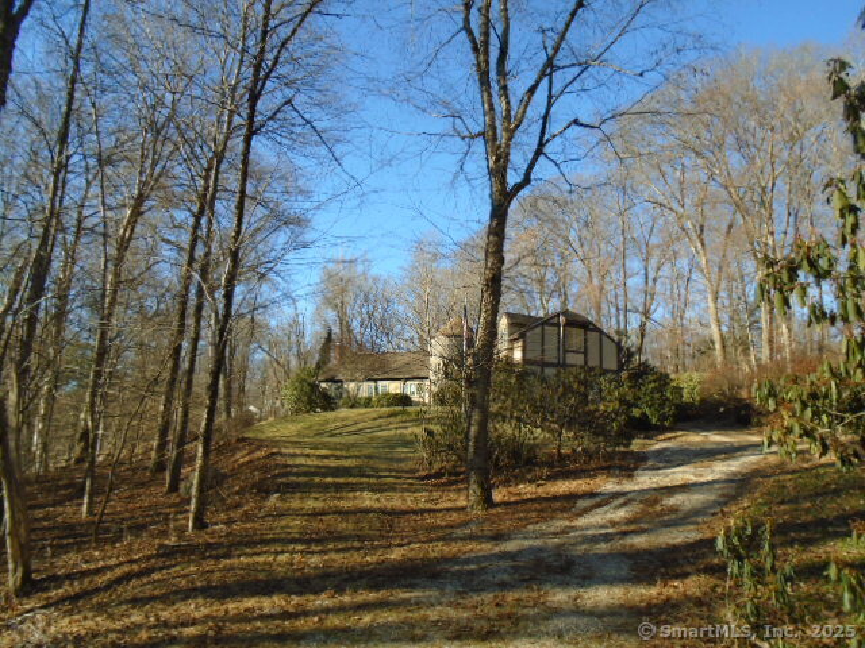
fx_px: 650
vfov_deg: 53.1
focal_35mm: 26
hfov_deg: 67.3
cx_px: 432
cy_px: 324
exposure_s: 1/400
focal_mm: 4.6
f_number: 3.2
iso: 100
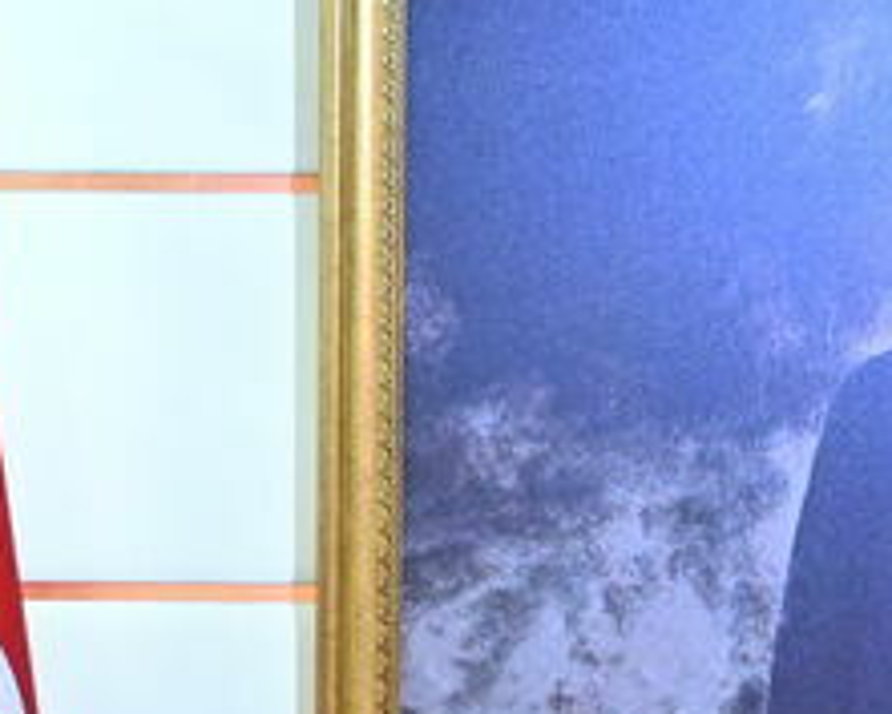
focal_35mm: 255
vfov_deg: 6.0
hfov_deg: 7.5
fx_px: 6735
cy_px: 845
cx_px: 868
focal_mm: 47
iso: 5000
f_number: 3.2
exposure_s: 1/320
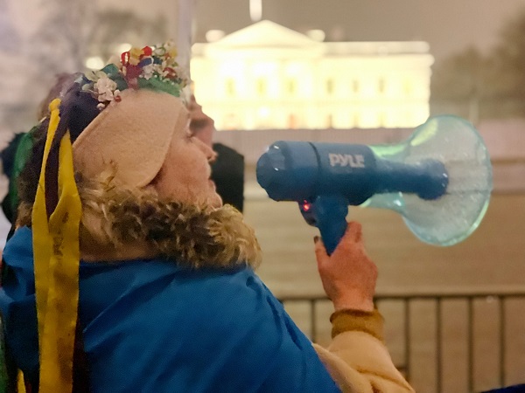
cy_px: 196
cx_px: 262
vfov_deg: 28.0
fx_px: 789
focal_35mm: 52
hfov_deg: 36.8
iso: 1600
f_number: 2
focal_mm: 6
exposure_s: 1/15
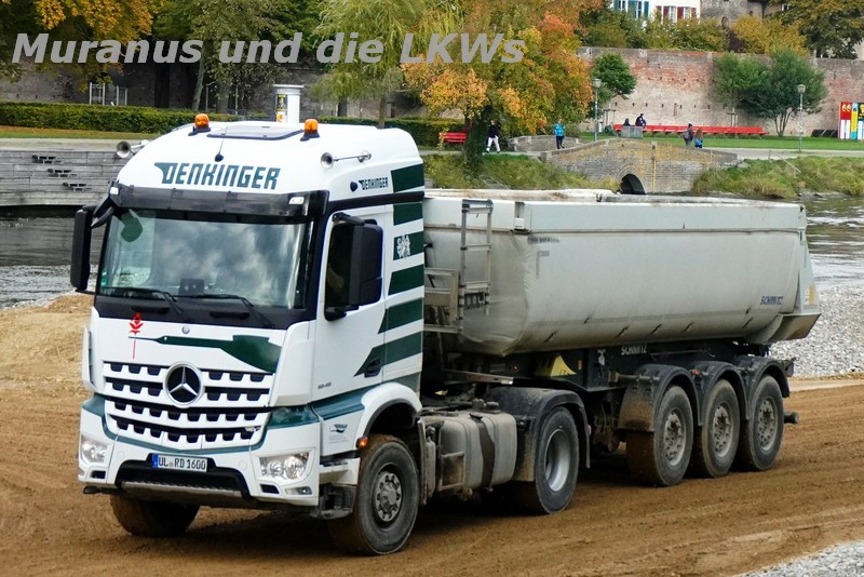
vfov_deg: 18.2
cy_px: 288
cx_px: 432
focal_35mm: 75
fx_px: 1801
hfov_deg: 27.0
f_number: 5.6
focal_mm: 50
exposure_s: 1/3200
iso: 2000
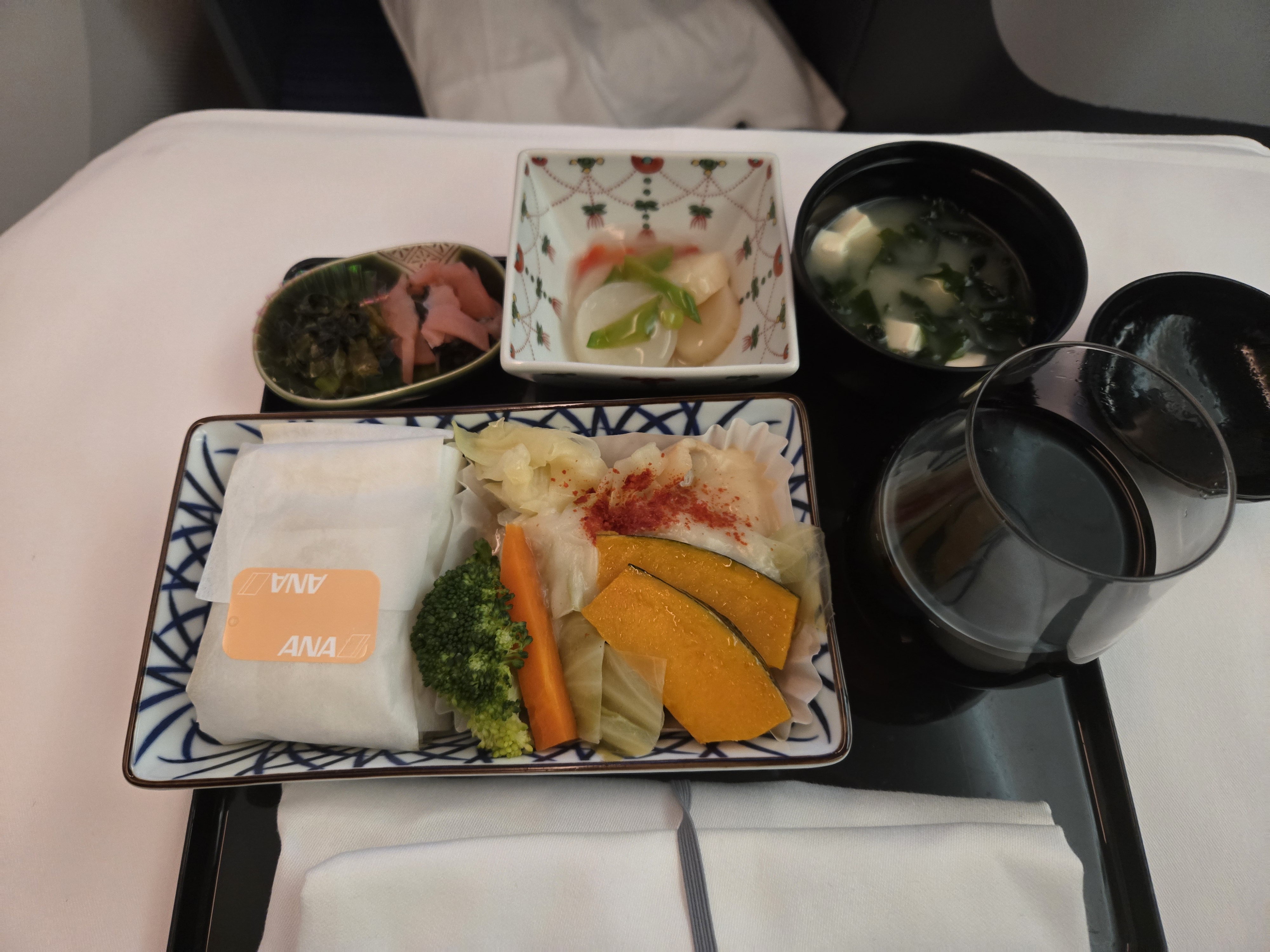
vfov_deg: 58.9
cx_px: 635
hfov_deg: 73.9
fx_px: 844
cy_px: 476
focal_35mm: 23
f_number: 1.8
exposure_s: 1/30.2
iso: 500
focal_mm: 5.4
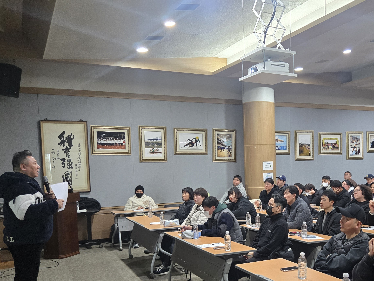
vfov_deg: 35.5
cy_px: 195
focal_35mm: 40
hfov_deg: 45.4
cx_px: 274
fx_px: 432
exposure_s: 1/120
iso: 500
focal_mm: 5.4
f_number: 1.8
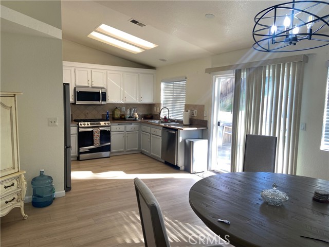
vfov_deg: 53.1
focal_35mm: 26
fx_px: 247
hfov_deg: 67.3
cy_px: 124
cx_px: 164
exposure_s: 1/120
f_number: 1.8
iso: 64
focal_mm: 4.25
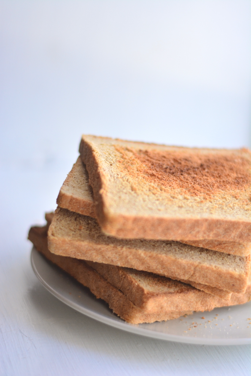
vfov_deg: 27.0
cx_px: 126
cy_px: 188
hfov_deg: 18.2
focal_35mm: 75
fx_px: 784
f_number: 2
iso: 800
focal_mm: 50
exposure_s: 1/500
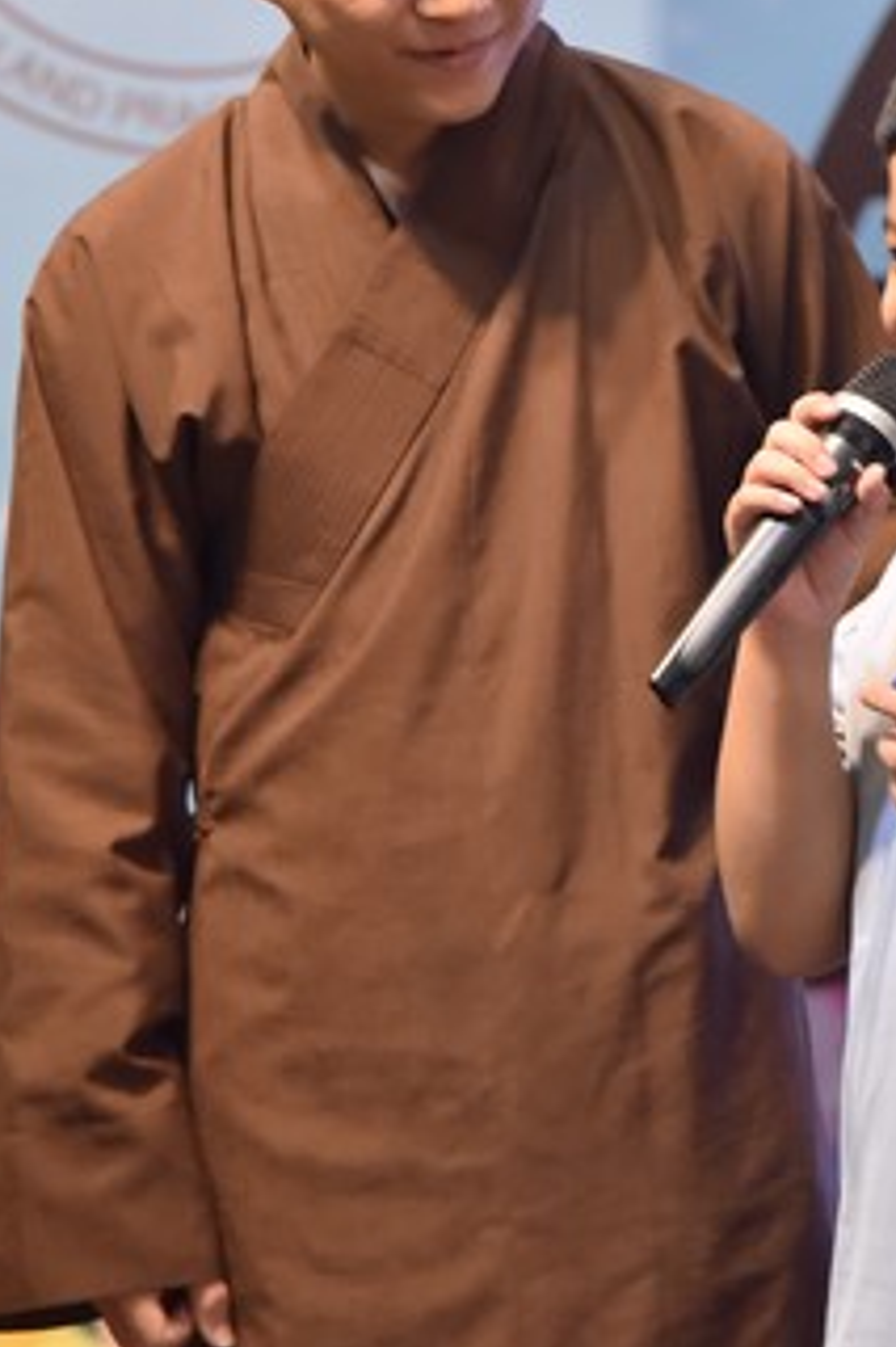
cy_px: 391
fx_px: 9118
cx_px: 757
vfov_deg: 8.4
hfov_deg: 5.6
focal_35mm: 244
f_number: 5.6
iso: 2500
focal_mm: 120
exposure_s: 1/160
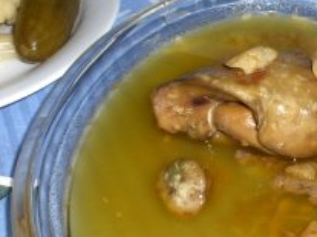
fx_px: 494
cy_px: 99
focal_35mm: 54
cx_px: 234
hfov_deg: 34.9
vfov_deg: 27.0
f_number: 5.6
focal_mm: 5.8
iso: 54
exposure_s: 1/60
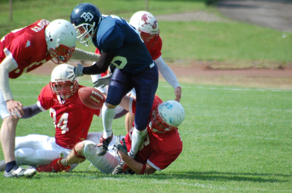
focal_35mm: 450
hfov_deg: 4.6
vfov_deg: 3.0
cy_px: 96
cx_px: 146
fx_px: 3643
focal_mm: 300
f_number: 5.6
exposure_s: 1/800
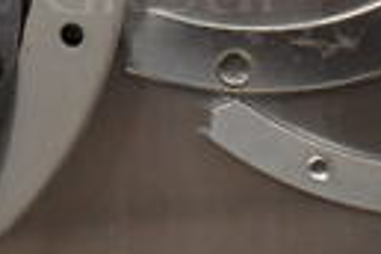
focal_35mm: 128
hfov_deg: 15.7
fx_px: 1355
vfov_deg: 10.3
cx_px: -6
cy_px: -130
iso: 3200
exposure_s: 1/125
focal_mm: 18
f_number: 3.5
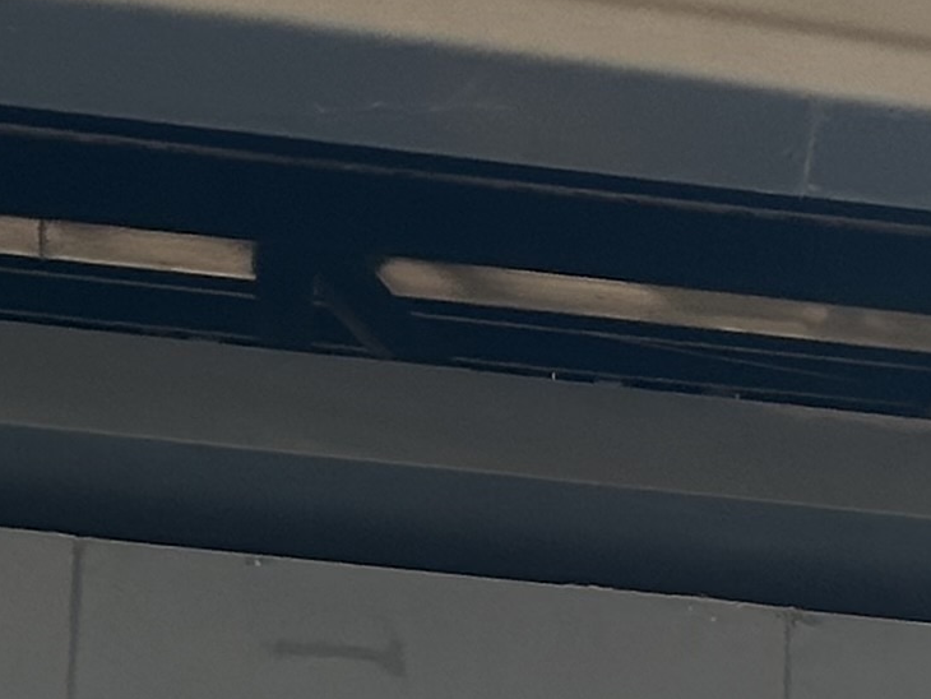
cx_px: 2558
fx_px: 7130
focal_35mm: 265
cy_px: 1489
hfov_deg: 6.9
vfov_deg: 5.5
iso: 64
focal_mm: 6.86
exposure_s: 1/373
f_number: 1.78
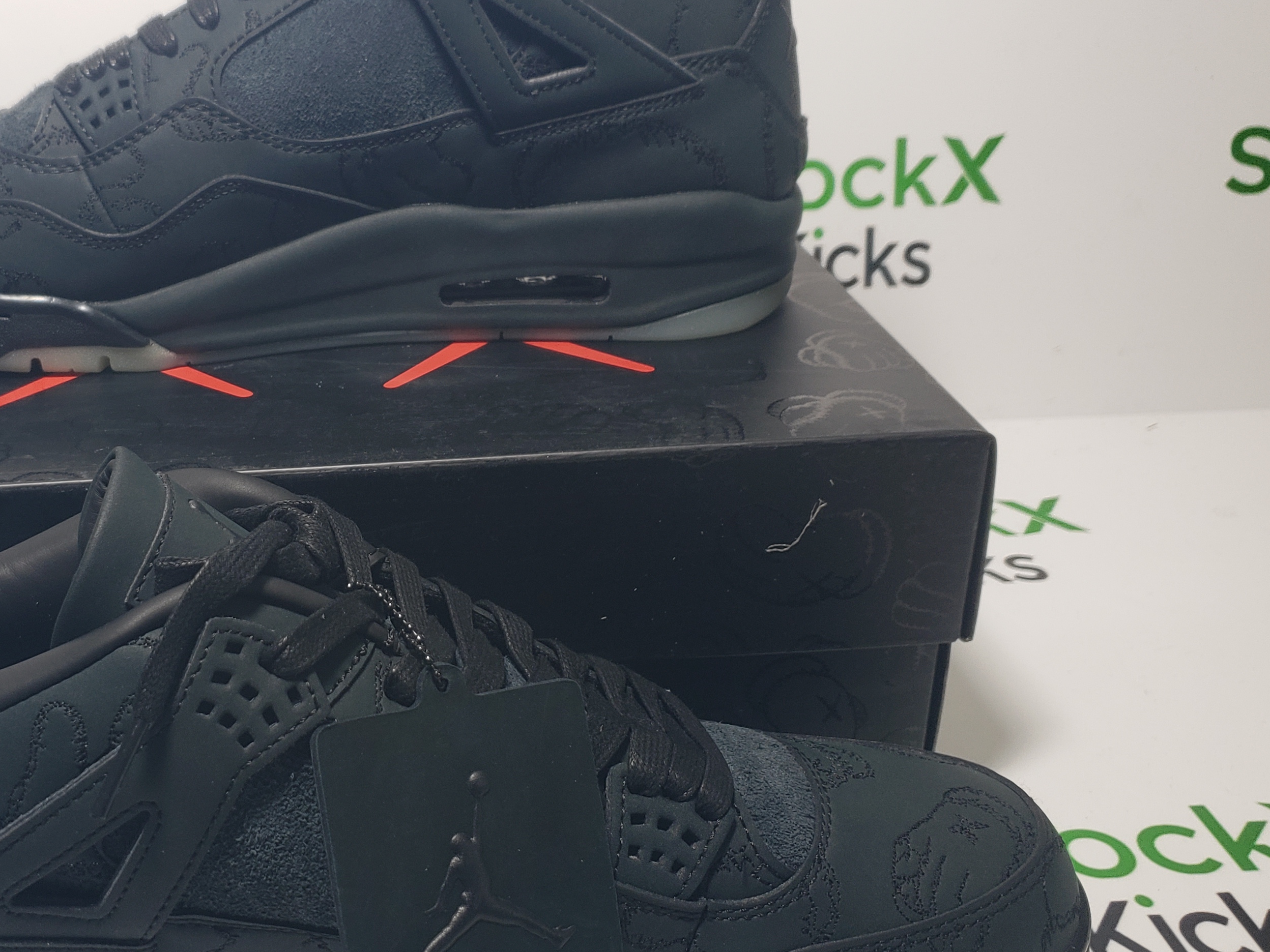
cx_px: 341
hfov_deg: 43.6
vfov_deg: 34.3
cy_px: 497
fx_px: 1541
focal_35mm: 42
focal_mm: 4.3
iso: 50
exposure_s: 1/271
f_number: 1.5
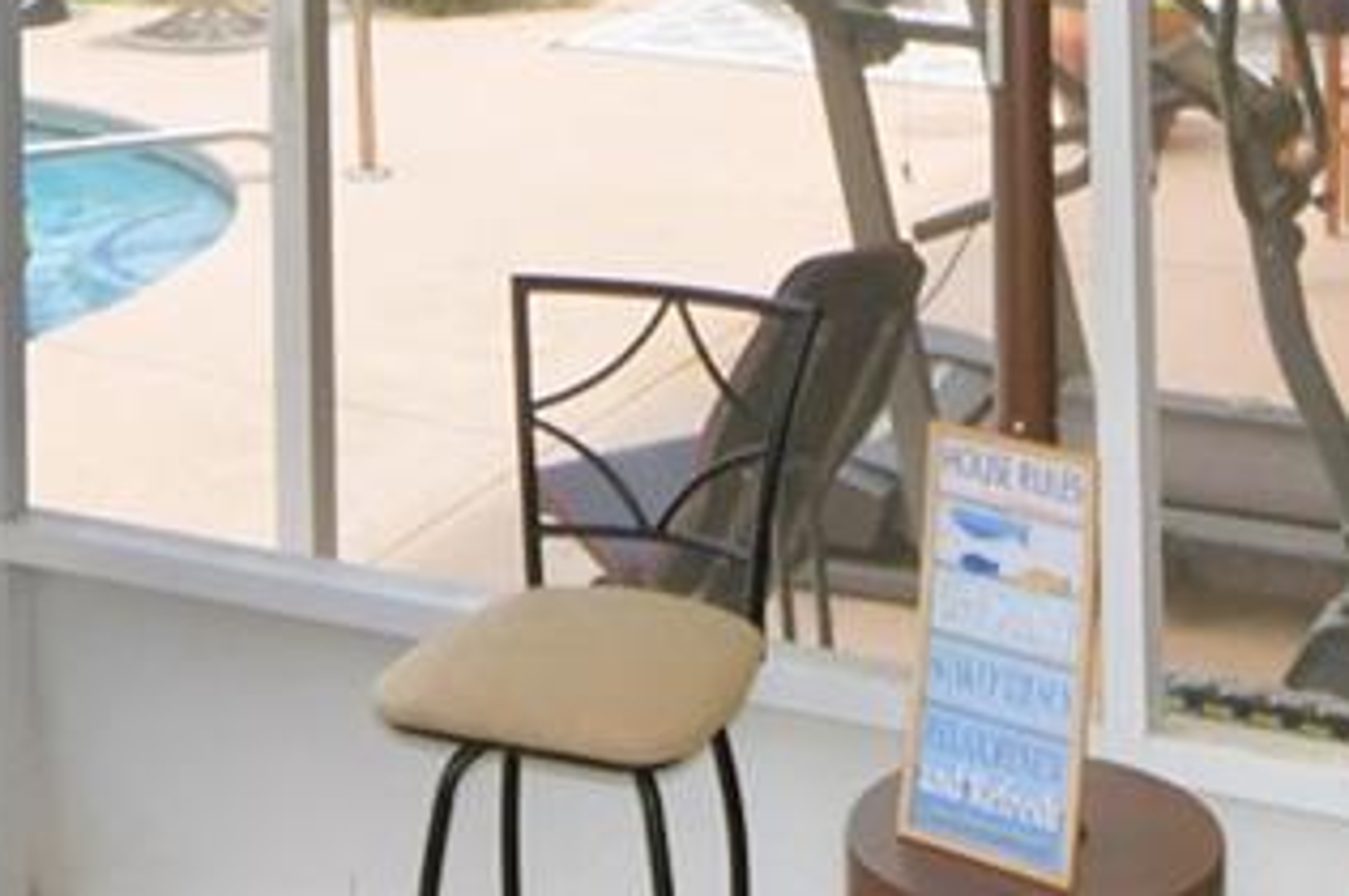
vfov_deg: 15.9
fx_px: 2845
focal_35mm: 76
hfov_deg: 26.7
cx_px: 726
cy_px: -580
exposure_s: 1/200
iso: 100
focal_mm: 10
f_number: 4.5
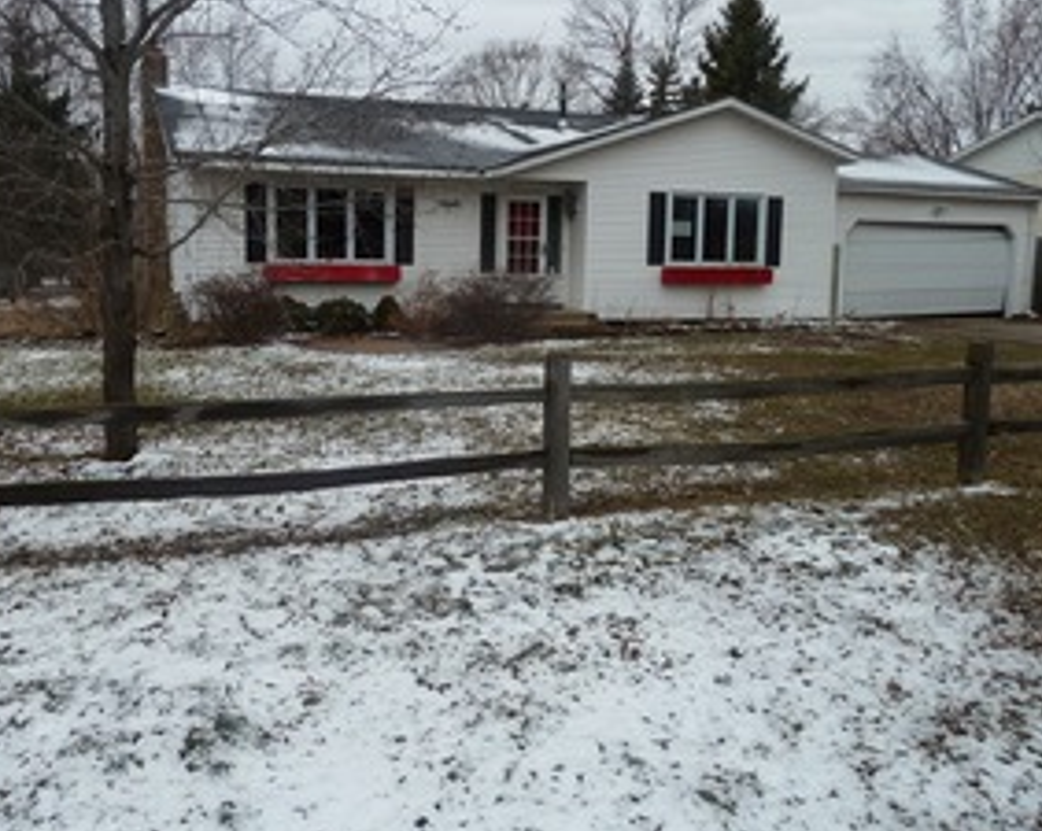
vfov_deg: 48.4
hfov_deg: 58.3
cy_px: 391
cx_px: 414
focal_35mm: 30
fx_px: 924
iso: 80
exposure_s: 1/320
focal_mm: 4.1
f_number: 4
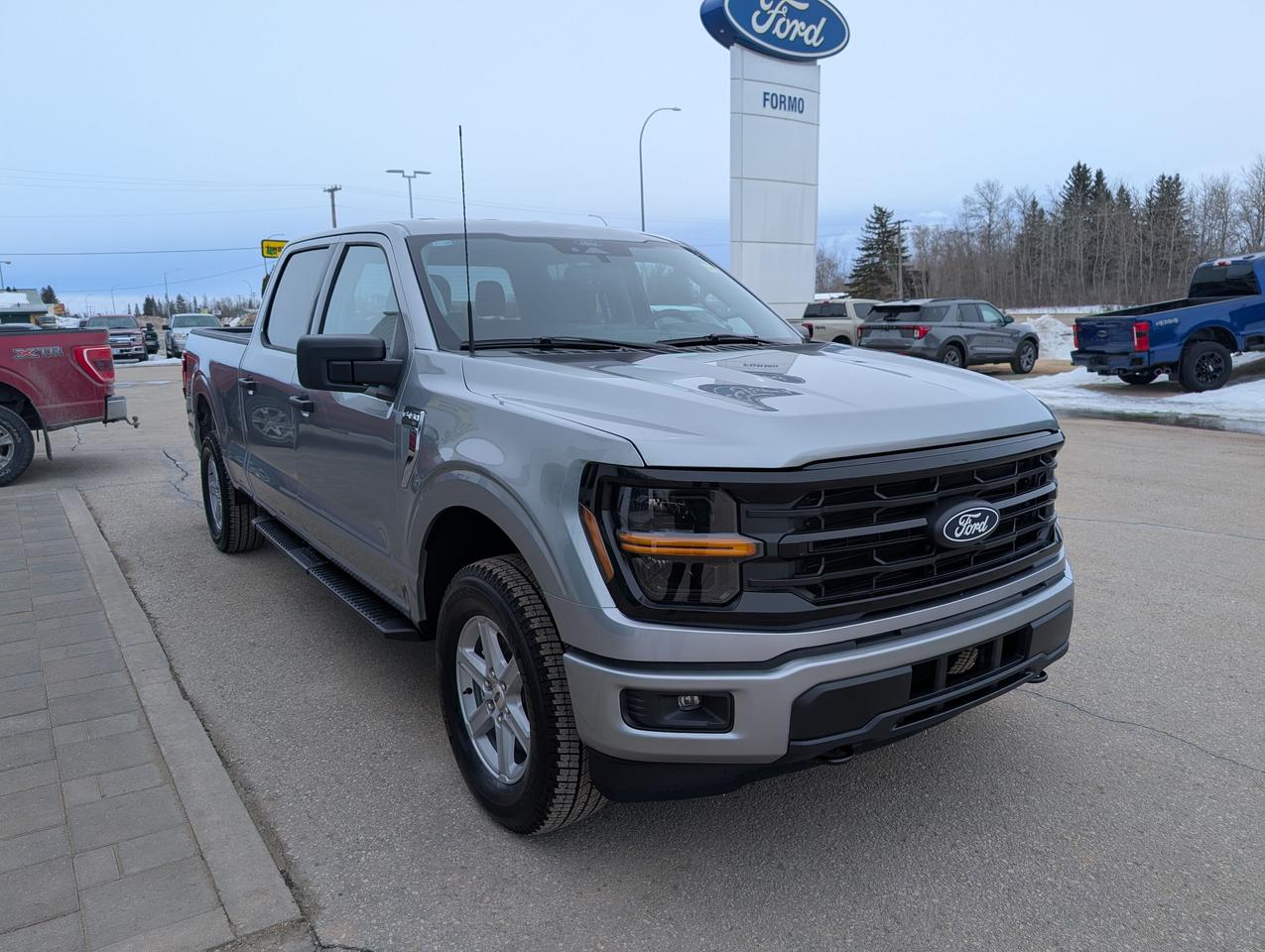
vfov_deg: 56.9
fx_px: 878
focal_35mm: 24
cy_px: 476
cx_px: 632
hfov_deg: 71.5
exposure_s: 1/1176
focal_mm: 6.9
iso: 22
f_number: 1.68
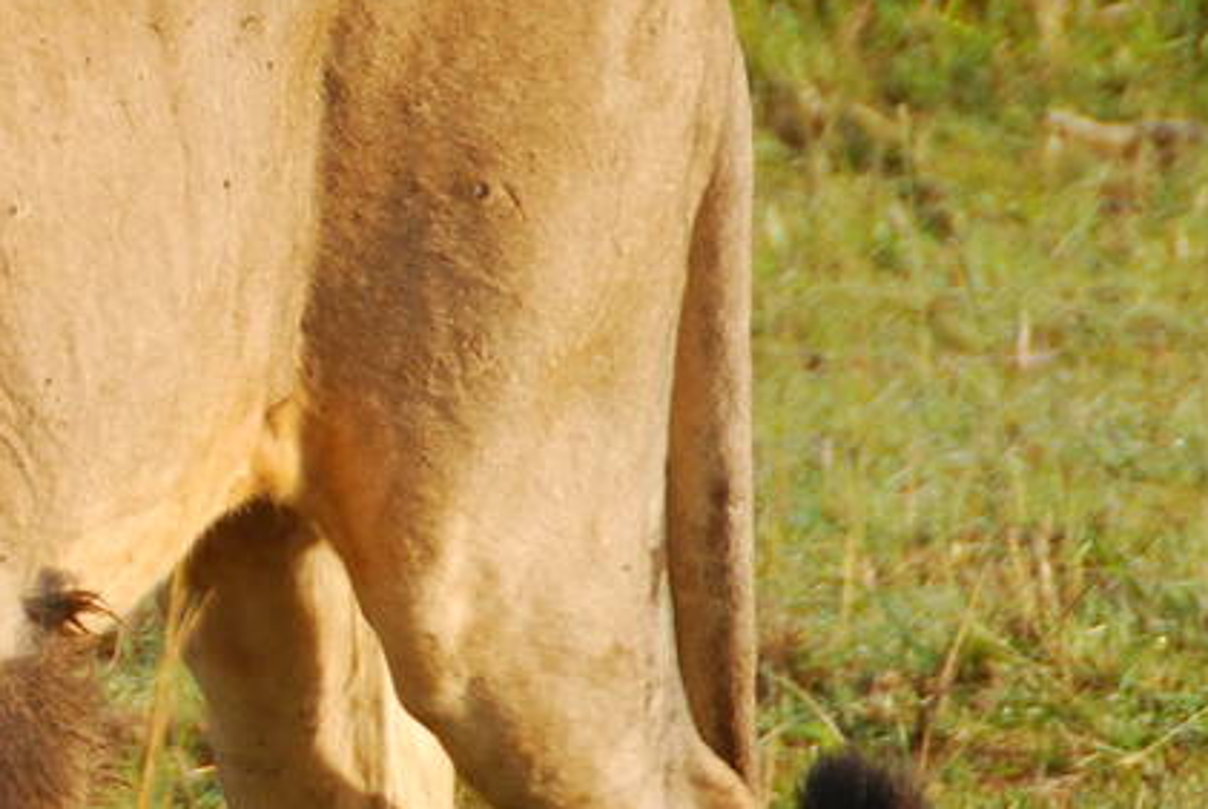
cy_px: 492
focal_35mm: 770
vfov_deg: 1.8
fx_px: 25870
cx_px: -373
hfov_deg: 2.7
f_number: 5.6
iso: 200
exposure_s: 1/320
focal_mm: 135
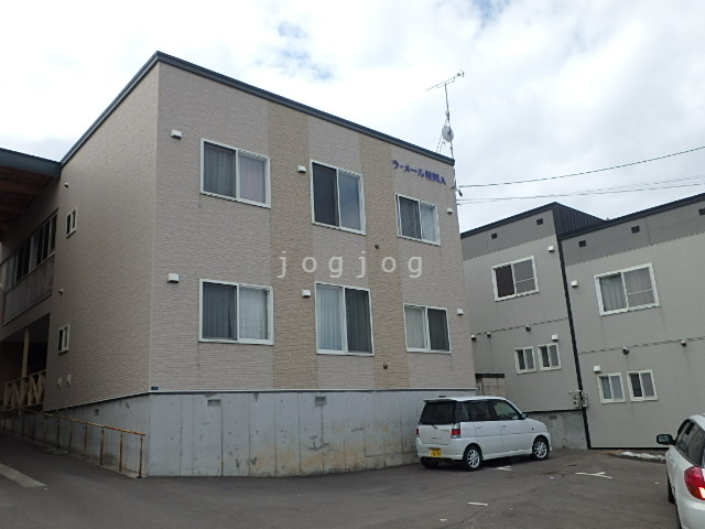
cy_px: 264
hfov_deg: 61.7
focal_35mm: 29
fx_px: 591
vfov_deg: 48.2
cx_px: 352
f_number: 4.6
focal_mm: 5.2
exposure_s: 1/800
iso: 125
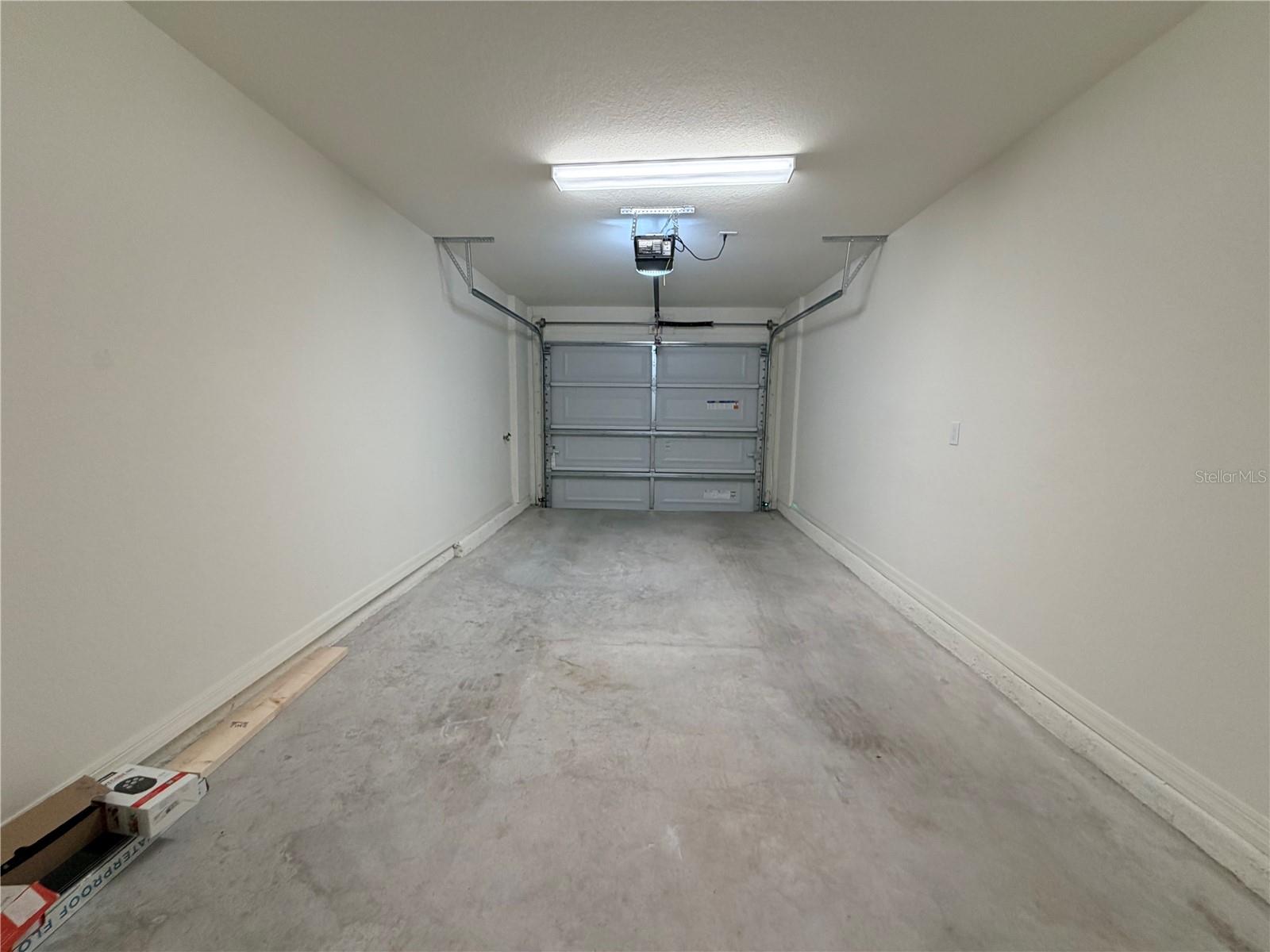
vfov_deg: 85.7
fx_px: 514
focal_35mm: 14
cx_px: 635
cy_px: 476
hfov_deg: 102.1
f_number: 2.2
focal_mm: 2.22
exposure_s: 1/60
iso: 160
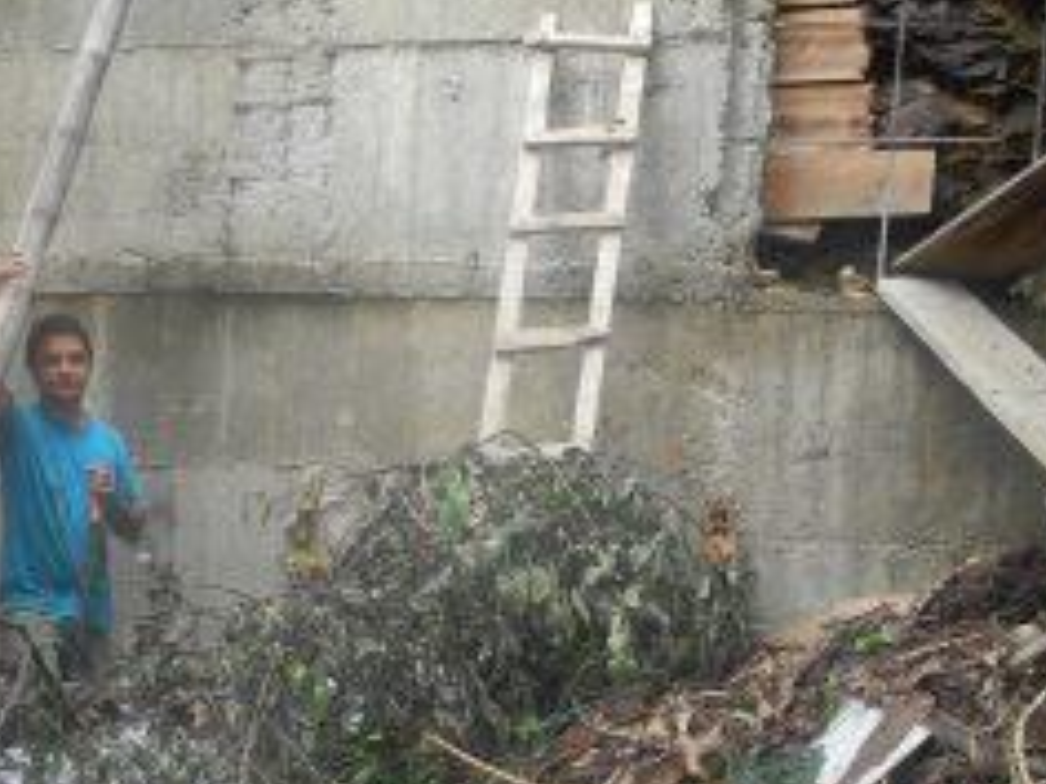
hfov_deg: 32.2
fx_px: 1722
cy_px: 740
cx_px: 115
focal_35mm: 57
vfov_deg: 24.7
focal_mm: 6.4
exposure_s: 1/95.7
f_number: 2.8
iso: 100
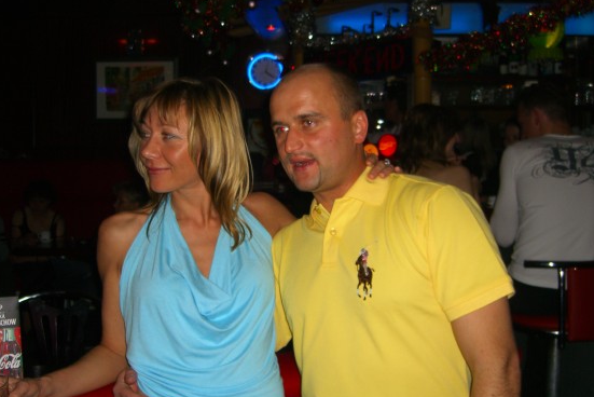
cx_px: 284
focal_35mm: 43
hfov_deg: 45.4
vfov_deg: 31.2
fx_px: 710
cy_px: 203
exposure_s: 1/60
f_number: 2.8
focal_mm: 7.9
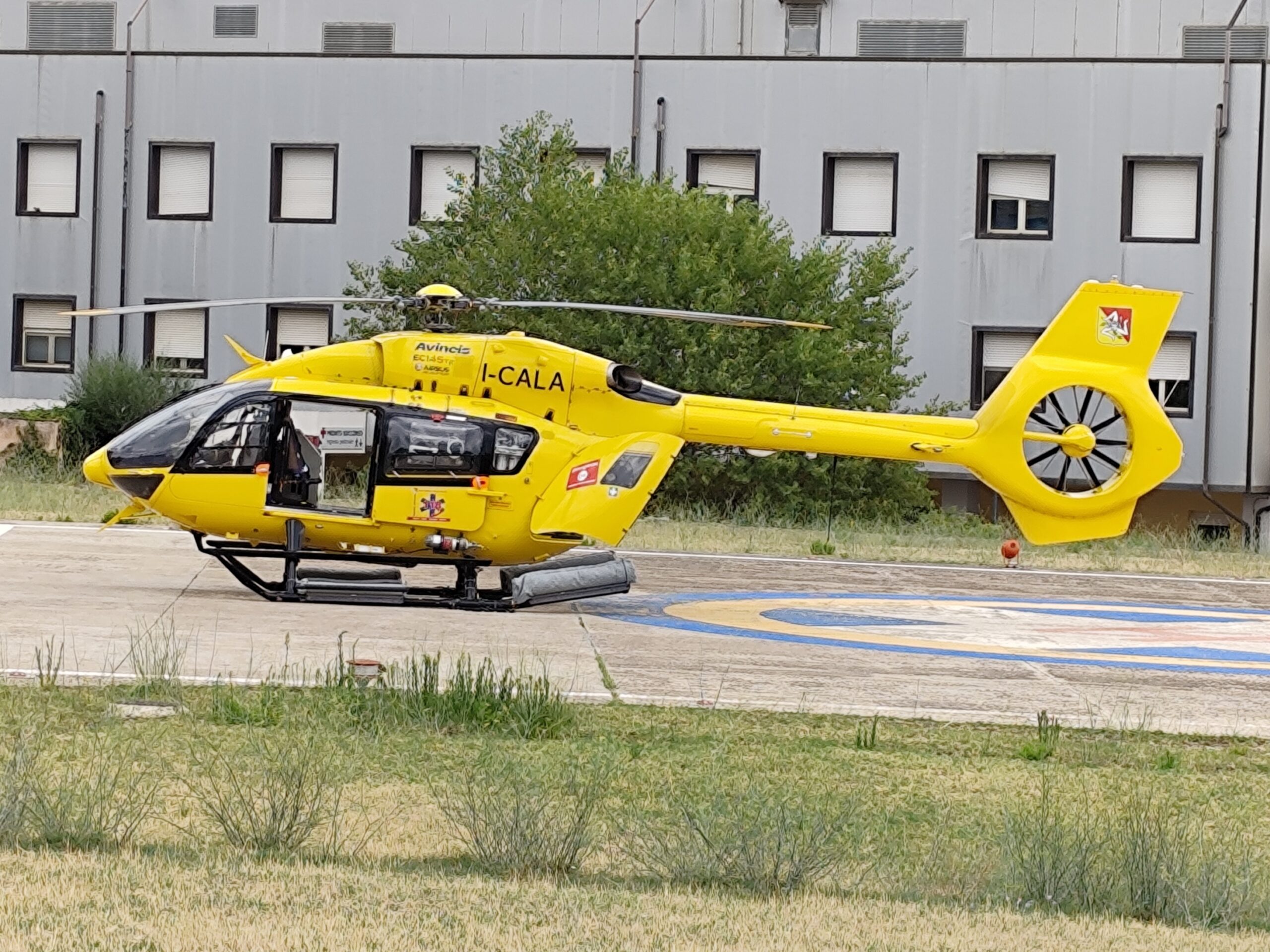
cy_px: 476
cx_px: 635
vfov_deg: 13.8
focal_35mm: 107
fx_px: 3926
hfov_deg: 18.4
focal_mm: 6.14
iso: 50
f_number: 1.65
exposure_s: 1/536
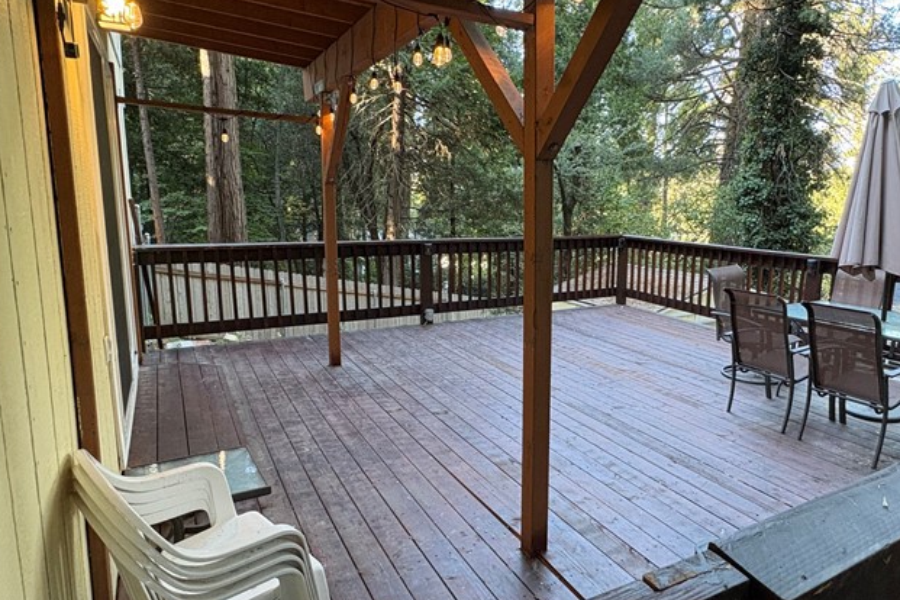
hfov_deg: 73.4
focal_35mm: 24
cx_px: 512
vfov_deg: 53.1
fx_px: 600
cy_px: 293
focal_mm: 2.22
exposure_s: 1/60
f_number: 2.2
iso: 320
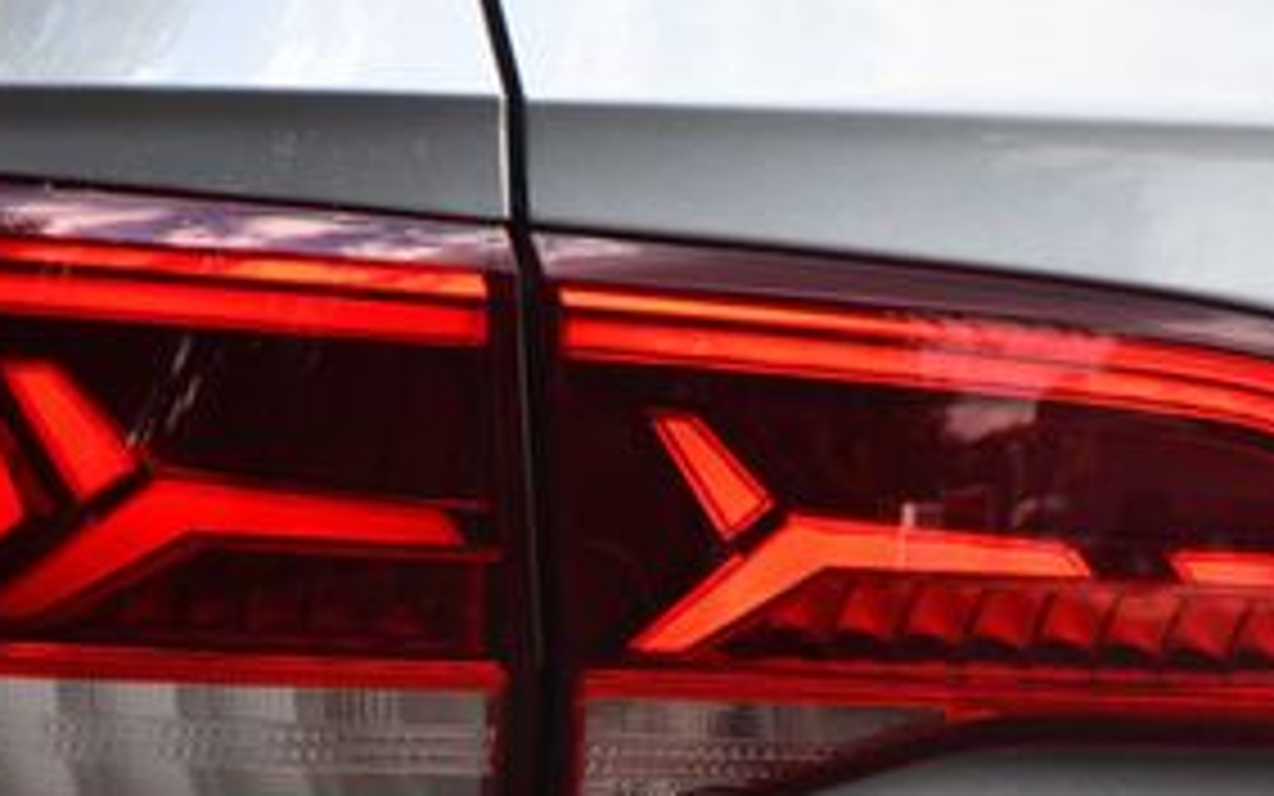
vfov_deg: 2.7
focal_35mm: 484
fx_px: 16808
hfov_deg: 4.3
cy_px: 441
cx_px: 513
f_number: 5.6
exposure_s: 1/500
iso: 360
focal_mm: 140
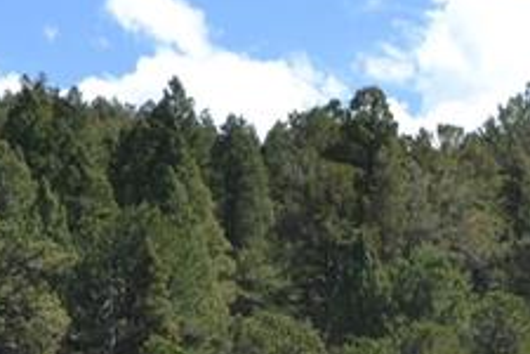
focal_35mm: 205
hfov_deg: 9.7
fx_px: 3018
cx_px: 796
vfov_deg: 6.6
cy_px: 630
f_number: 7.1
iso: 100
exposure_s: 1/200
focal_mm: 30
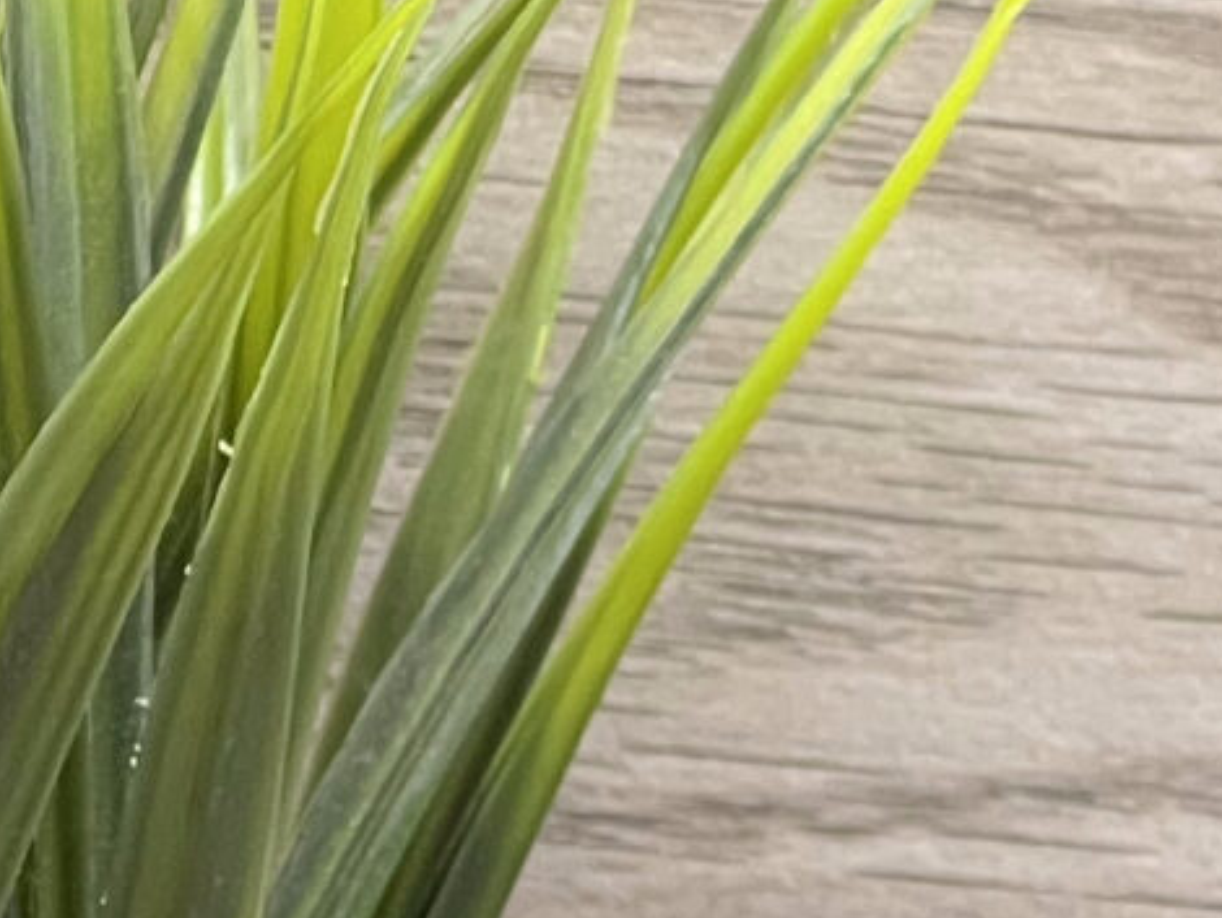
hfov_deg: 4.6
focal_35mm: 419
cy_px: 2156
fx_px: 14799
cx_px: 2610
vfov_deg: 3.5
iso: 100
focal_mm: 9
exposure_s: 1/100
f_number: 2.8
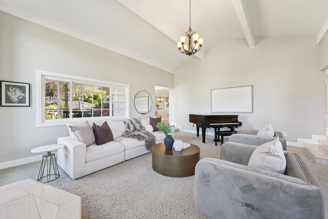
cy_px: 110
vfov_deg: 81.2
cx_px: 164
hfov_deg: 104.3
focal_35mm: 14
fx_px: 128
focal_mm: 14
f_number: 8
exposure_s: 1/30
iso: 640
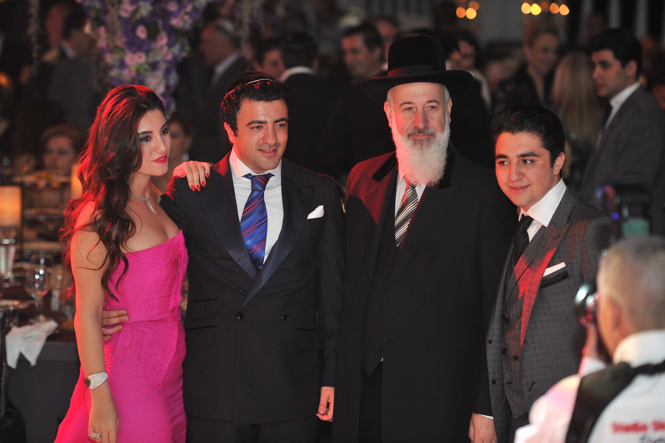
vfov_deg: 10.2
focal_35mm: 135
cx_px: 332
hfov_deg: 15.2
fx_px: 2493
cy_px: 222
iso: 1600
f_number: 2.8
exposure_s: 1/160
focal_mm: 135
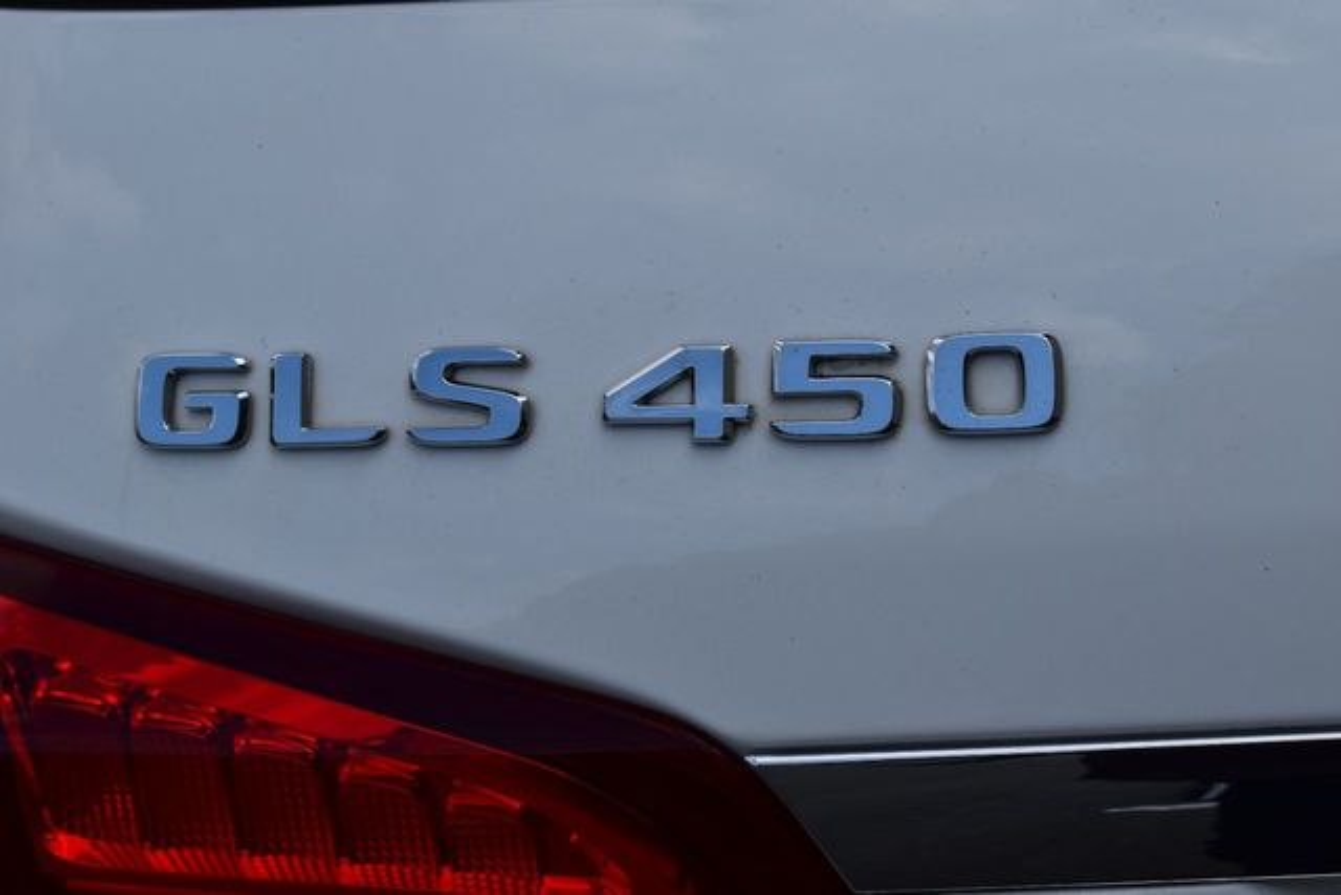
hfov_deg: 28.1
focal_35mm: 72
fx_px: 2682
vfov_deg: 18.9
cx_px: 670
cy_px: 448
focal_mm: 48
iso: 250
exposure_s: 1/500
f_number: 11
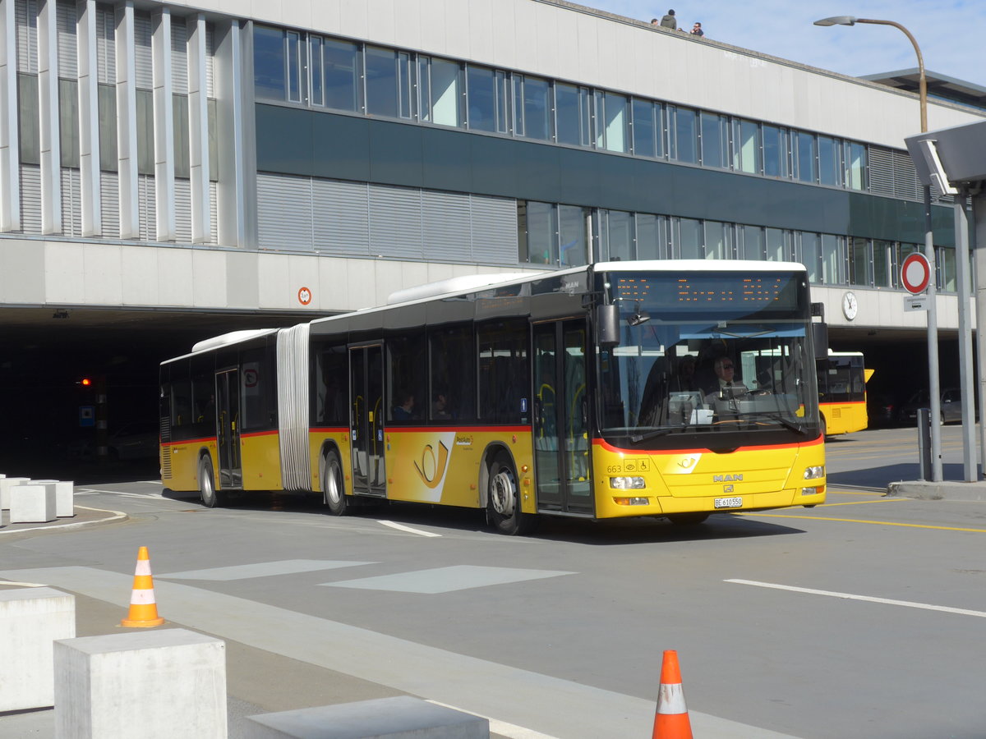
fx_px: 1766
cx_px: 493
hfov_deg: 31.2
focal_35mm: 62
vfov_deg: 23.7
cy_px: 370
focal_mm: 12.7
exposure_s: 1/1300
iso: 80
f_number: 3.7
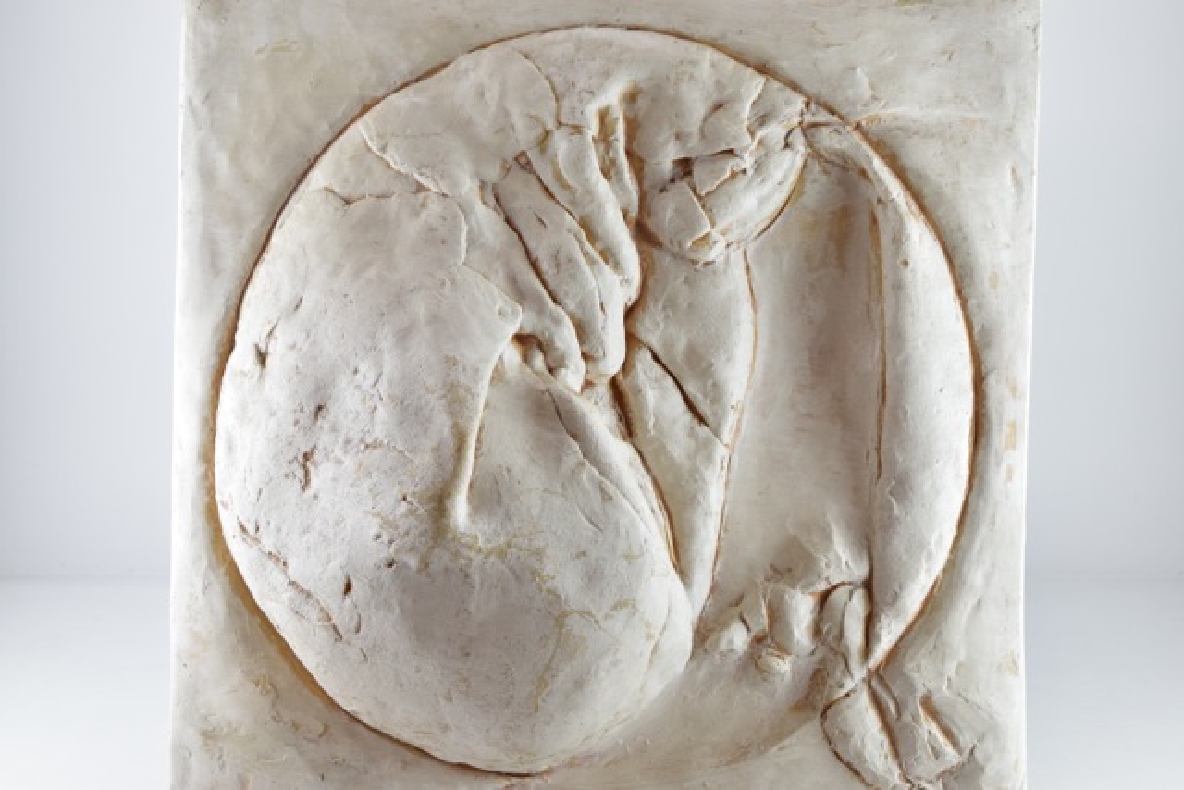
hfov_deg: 28.1
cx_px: 592
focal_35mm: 72
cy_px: 395
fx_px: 2368
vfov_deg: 18.9
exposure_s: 1/125
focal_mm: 48
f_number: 5.3
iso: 800
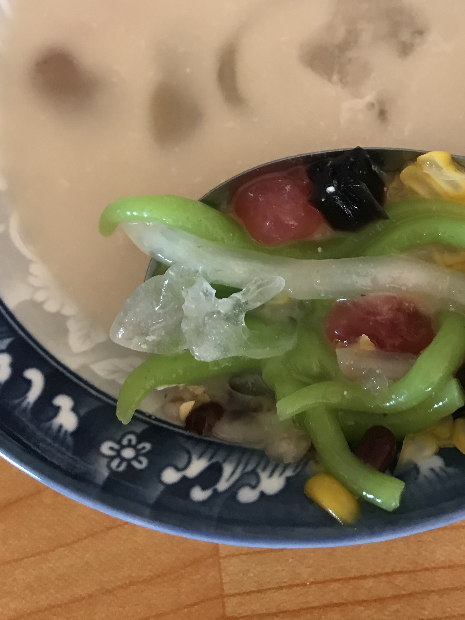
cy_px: 178
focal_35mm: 43
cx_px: 337
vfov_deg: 42.9
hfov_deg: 33.1
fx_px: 770
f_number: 1.8
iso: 64
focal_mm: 3.99
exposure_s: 1/17
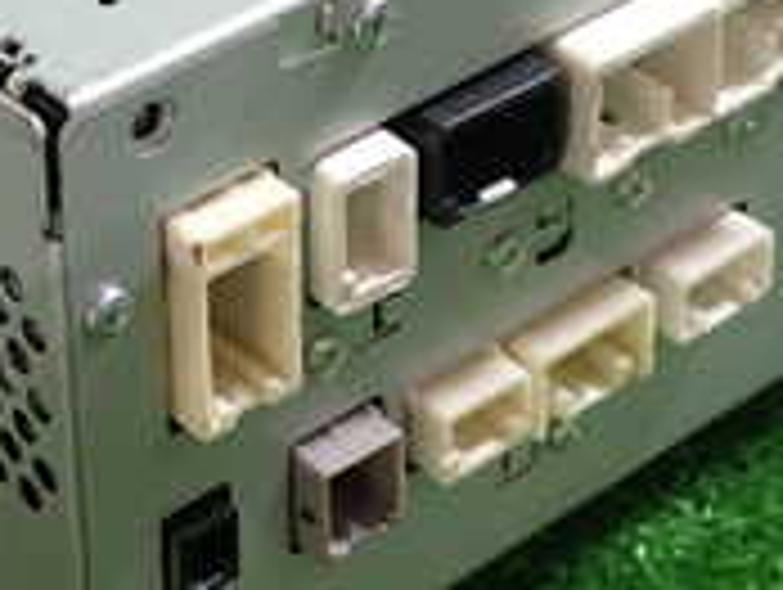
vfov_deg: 11.2
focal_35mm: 131
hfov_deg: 15.0
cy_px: 18
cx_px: 225
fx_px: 2967
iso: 200
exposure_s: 1/40
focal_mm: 6.83
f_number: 2.7
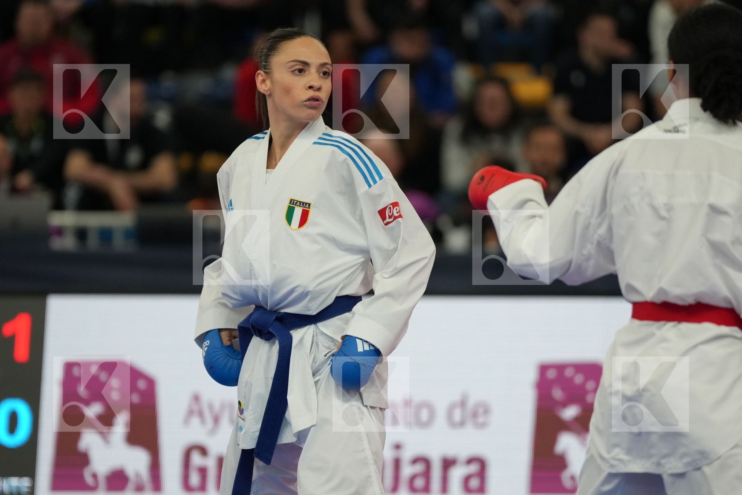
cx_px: 371
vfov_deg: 4.6
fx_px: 6183
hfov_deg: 6.9
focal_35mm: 300
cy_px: 248
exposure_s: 1/1000
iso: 1600
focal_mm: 200
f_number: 2.8
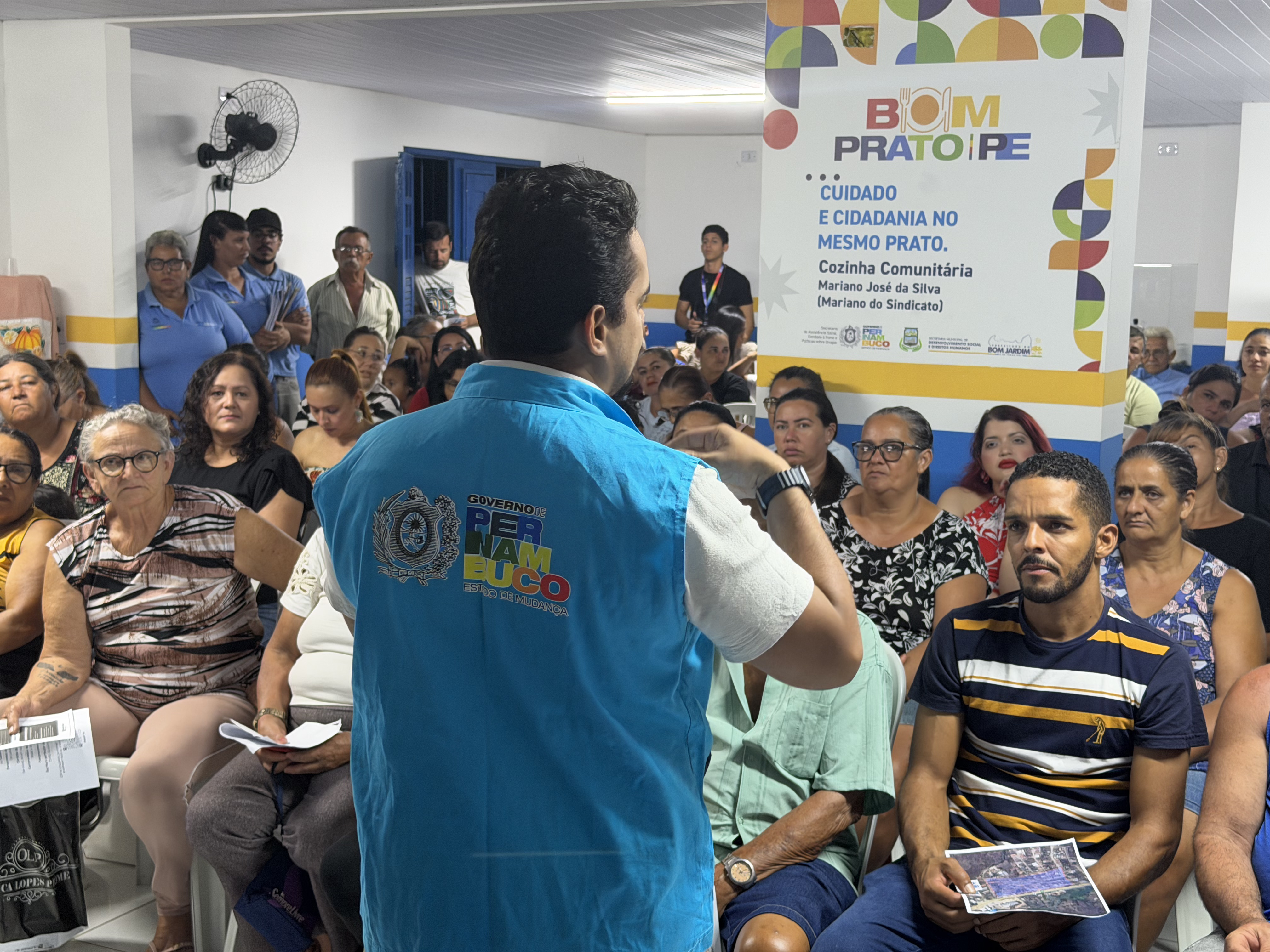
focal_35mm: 48
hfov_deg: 39.7
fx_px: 1761
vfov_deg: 30.3
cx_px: 635
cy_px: 476
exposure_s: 1/40
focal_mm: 6.76
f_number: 1.78
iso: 320
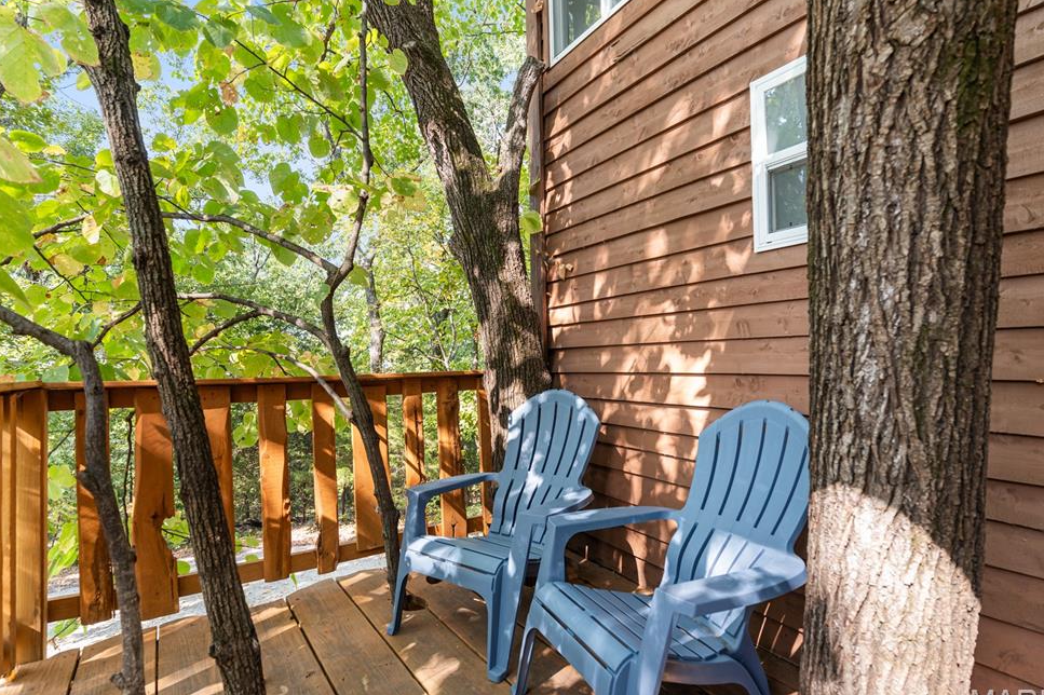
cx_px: 526
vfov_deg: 67.3
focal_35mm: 18
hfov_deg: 90.0
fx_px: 522
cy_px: 356
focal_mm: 17
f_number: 4
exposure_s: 1/60
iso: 50
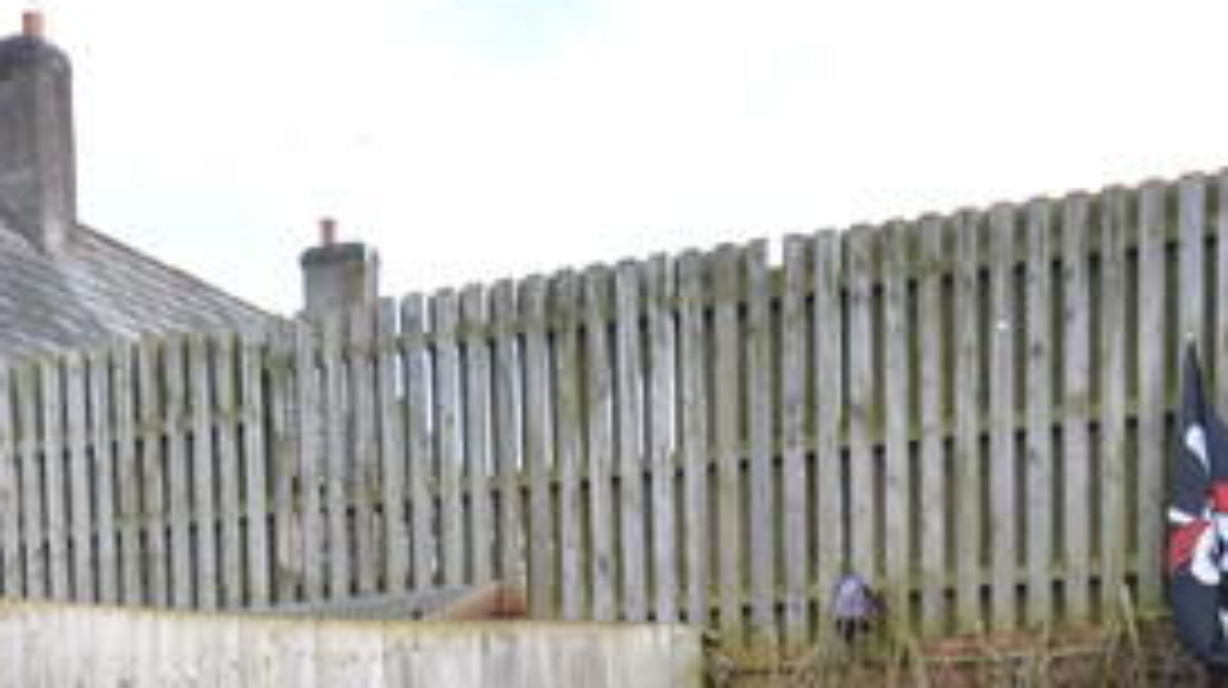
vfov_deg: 17.8
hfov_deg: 35.5
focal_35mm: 59
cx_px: 598
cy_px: 1077
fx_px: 1919
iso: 200
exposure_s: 1/200
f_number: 5
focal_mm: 10
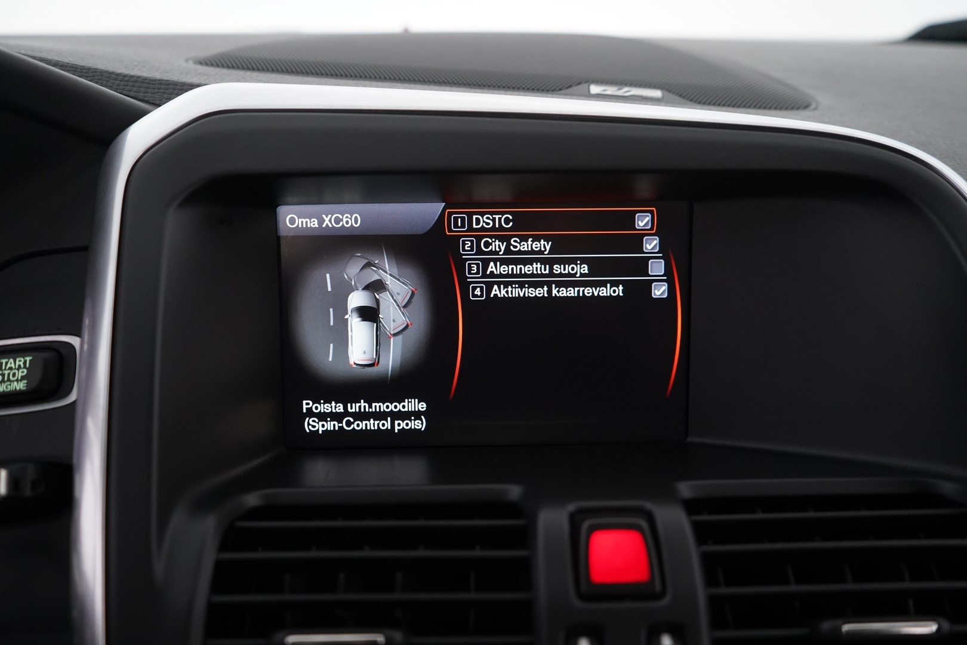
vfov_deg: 46.4
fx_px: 752
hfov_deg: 65.5
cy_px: 322
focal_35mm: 28
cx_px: 484
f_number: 4
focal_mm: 28
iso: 4000
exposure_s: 1/60
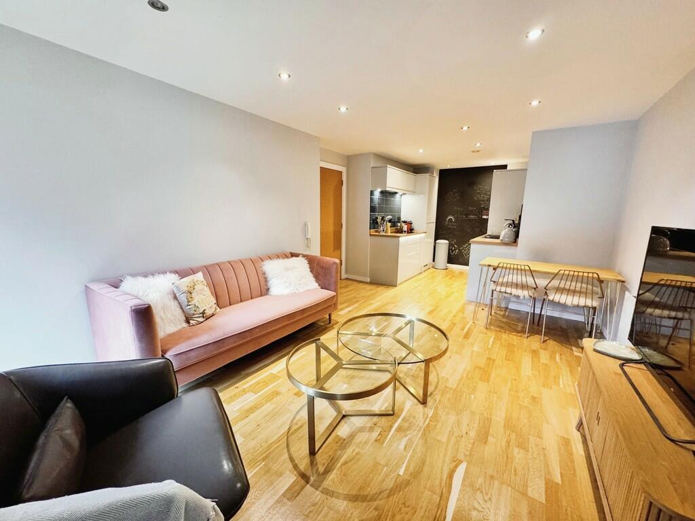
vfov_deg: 85.7
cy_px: 260
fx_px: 281
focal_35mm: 14
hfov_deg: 102.1
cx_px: 348
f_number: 2.2
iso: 250
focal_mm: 2.22
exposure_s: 1/50
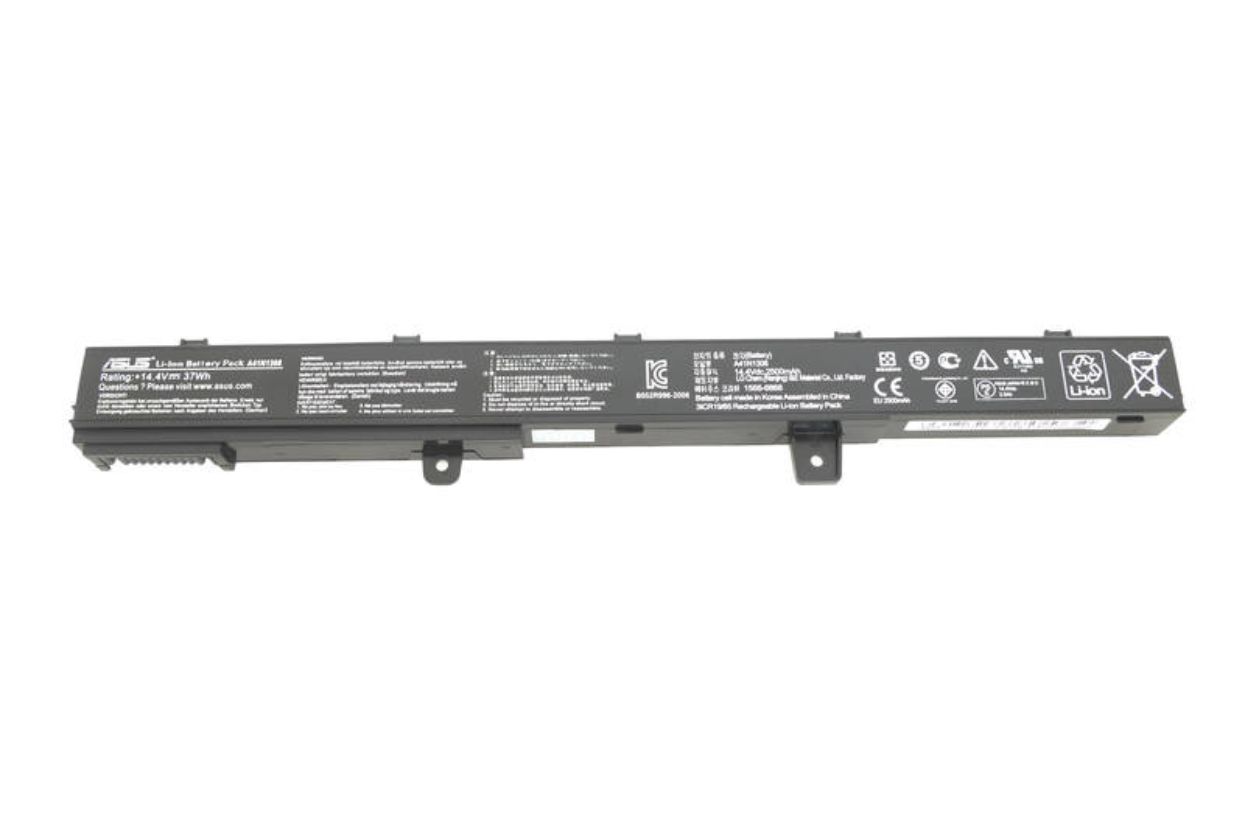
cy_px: 414
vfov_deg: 36.9
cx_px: 622
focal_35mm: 36
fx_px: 1245
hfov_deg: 53.1
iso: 100
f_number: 8
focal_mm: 24
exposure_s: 4
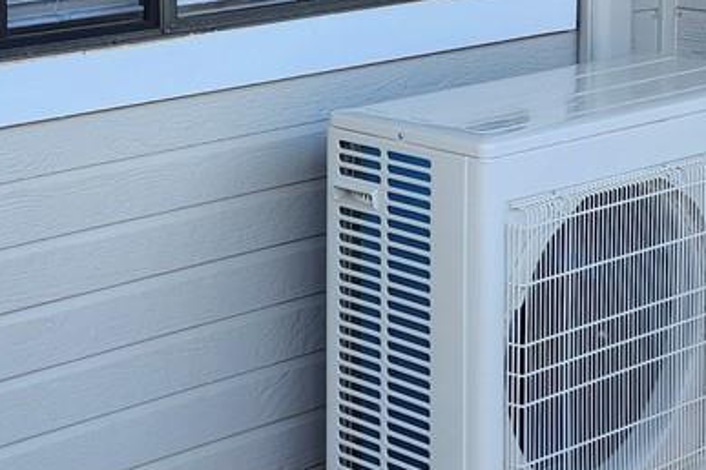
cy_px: -82
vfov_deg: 13.5
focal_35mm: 99
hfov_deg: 20.5
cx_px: 188
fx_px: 1941
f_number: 1.8
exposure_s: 1/180
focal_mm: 5.54
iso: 64
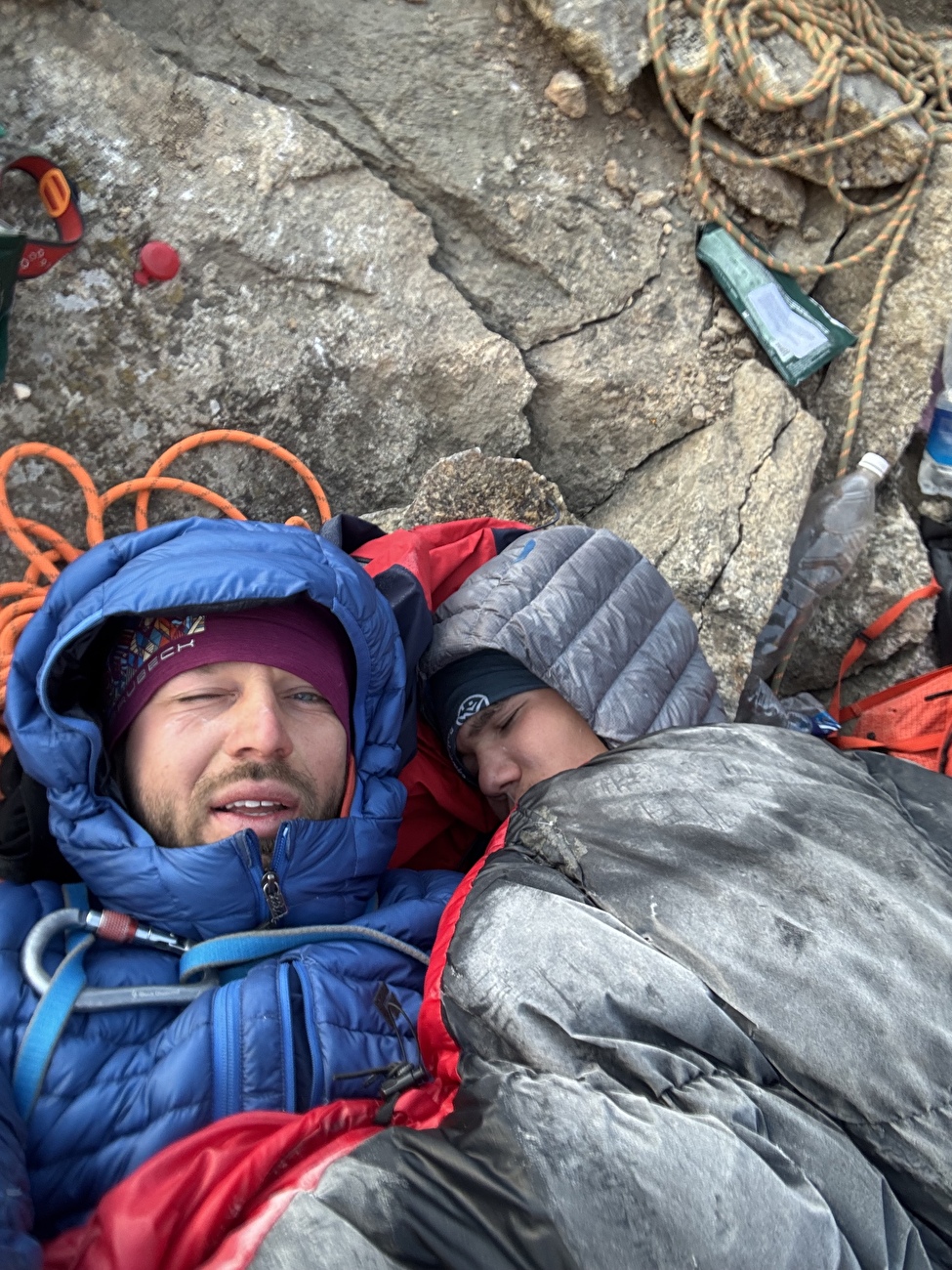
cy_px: 635
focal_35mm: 23
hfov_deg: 58.9
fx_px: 843
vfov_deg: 73.9
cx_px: 476
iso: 80
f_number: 1.9
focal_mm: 2.69
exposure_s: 1/77
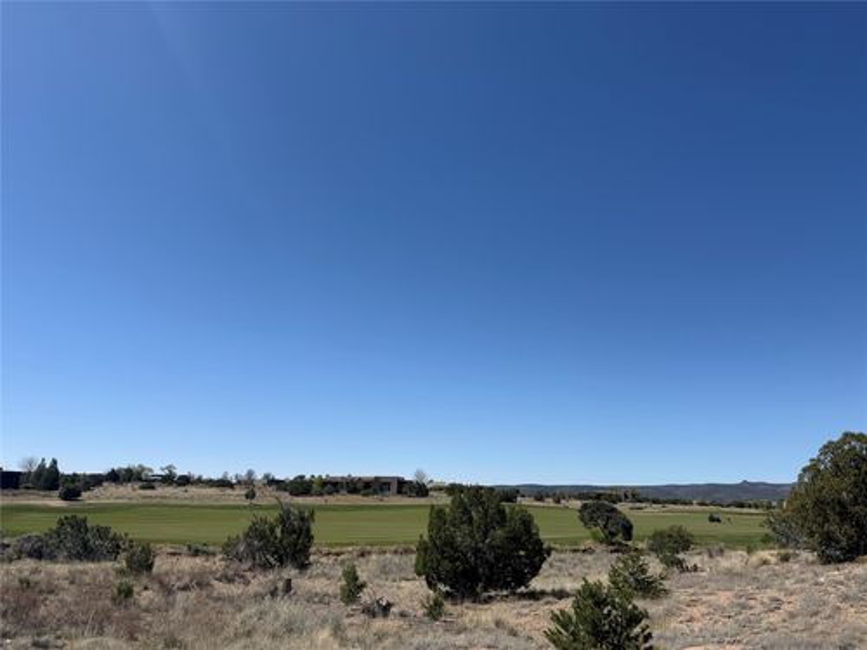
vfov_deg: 56.8
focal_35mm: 24
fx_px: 601
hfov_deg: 71.6
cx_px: 434
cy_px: 325
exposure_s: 1/7353
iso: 80
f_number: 1.78
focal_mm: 6.76
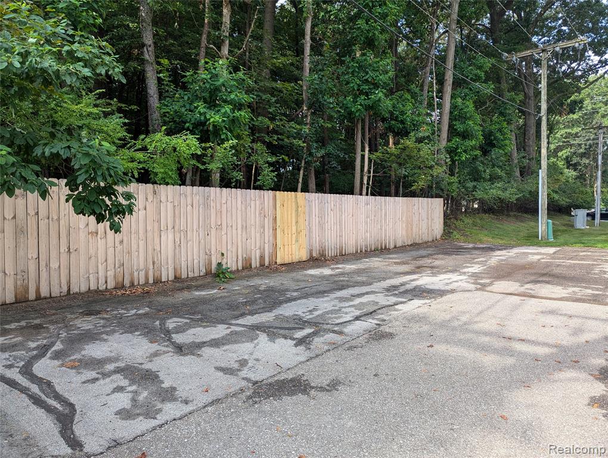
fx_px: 422
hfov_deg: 71.5
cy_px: 229
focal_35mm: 24
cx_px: 304
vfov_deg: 56.9
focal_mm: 6.81
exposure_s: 1/527
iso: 46
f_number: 1.85
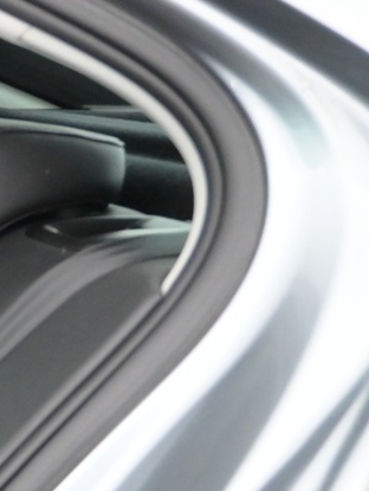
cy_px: 478
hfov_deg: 12.3
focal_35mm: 90
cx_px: -564
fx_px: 1277
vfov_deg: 21.1
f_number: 3.5
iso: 2500
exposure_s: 1/25
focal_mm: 16
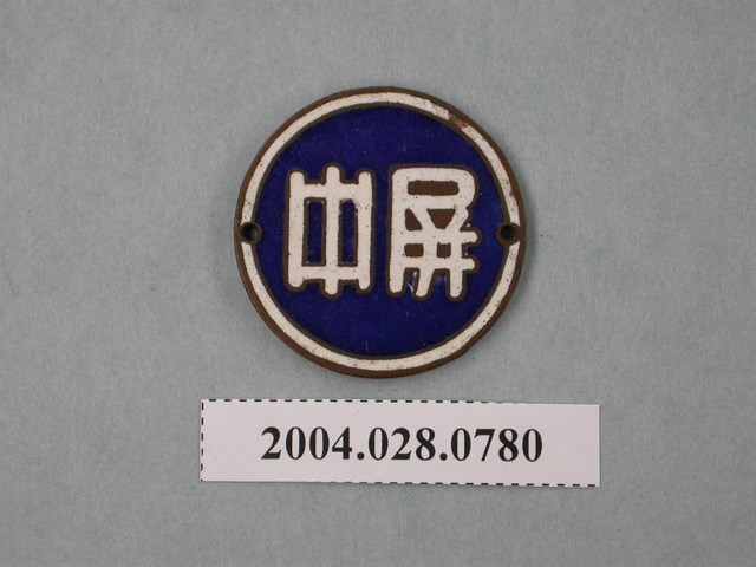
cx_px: 378
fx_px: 3254
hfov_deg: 13.3
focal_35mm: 149
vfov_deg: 10.0
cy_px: 284
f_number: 5
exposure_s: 1/30
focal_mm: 30.8
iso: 100
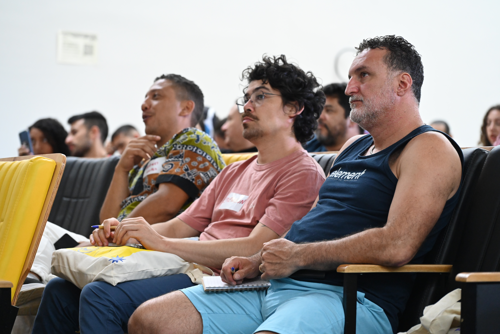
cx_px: 250
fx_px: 1417
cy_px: 167
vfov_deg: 13.4
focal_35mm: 102
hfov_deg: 20.0
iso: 3200
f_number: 4
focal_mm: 102
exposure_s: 1/100
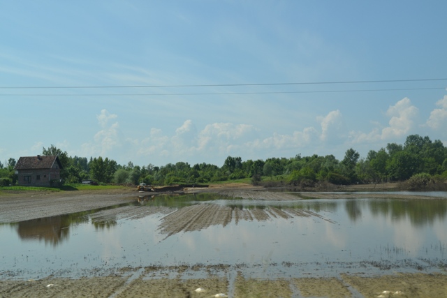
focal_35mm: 48
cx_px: 224
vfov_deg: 28.1
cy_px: 149
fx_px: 596
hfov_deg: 41.1
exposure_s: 1/320
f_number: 9
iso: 100
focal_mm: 32
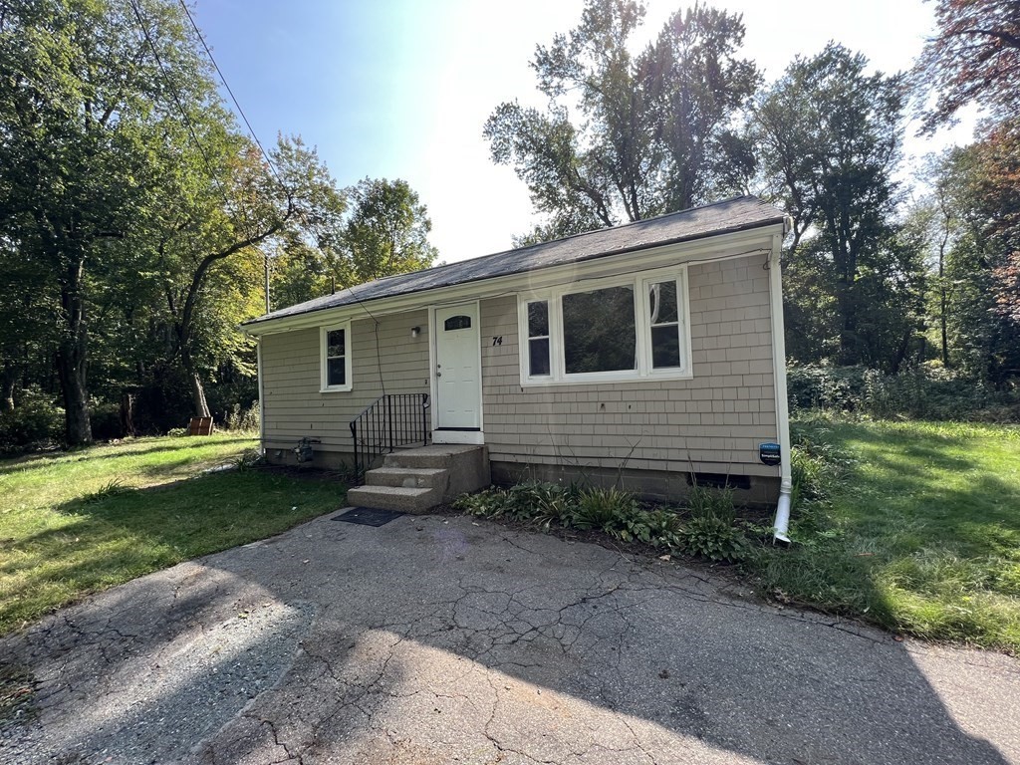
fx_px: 383
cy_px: 382
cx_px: 510
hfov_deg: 106.2
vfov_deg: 89.9
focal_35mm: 13
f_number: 1.8
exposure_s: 1/408
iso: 32
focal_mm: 1.57
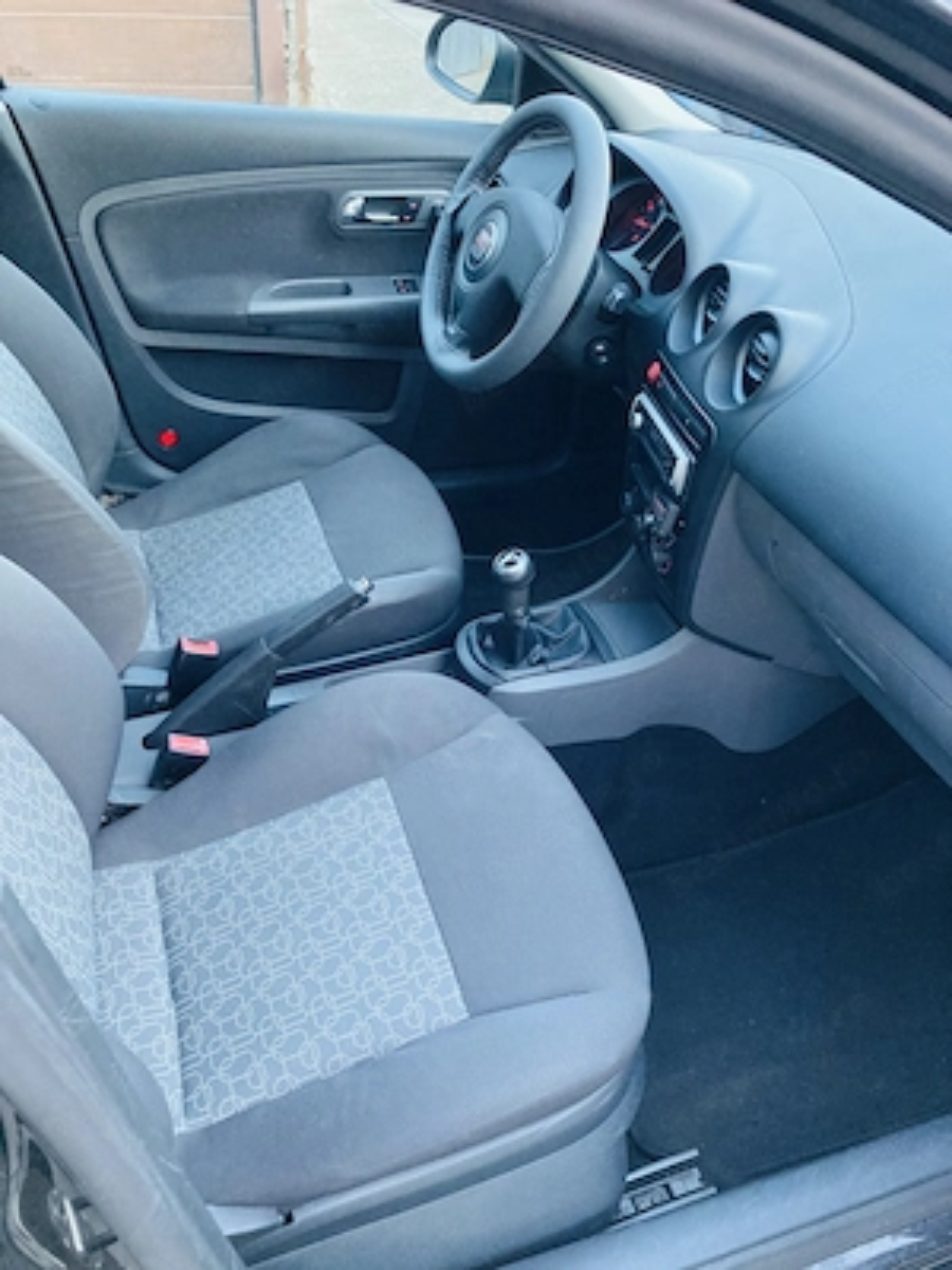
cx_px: 476
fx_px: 1027
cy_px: 635
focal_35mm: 28
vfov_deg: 63.4
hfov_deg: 49.7
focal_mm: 3.99
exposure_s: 1/40
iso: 400
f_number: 1.8
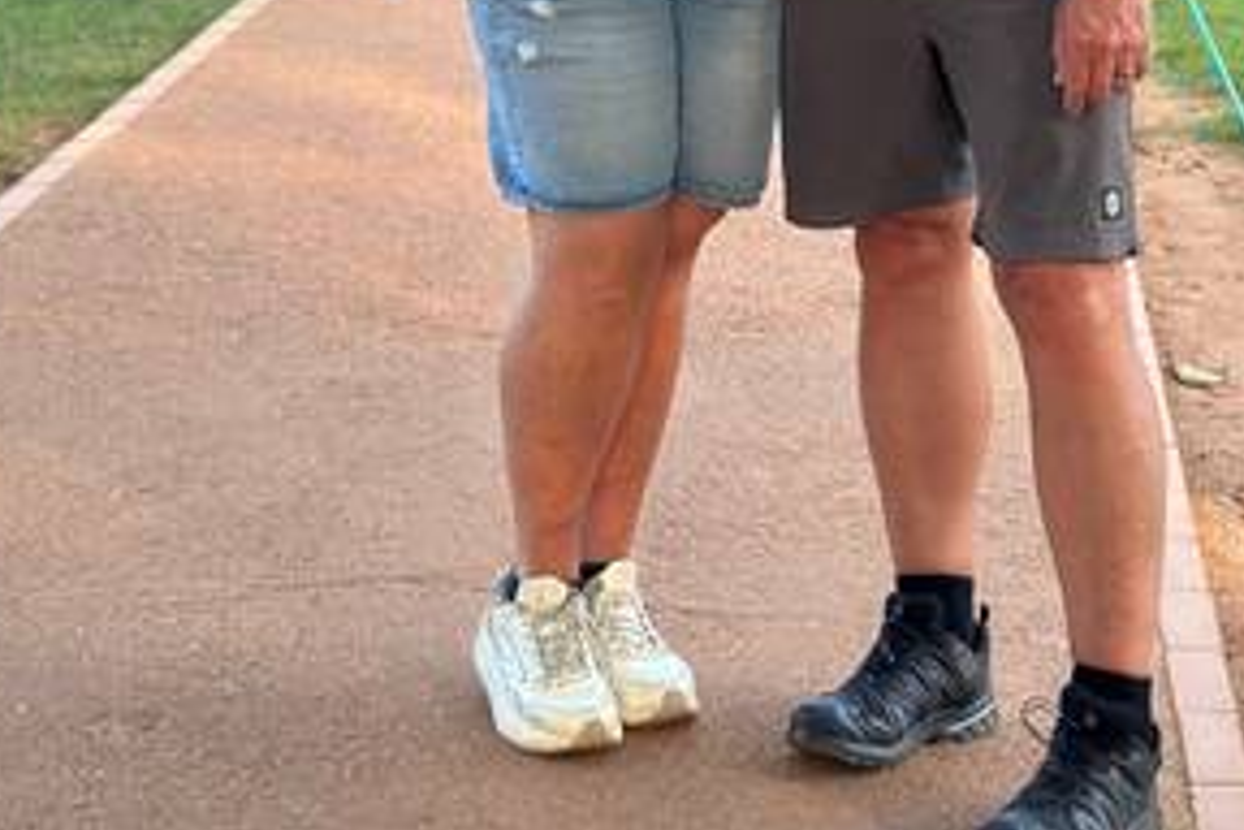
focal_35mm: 111
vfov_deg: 11.6
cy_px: -549
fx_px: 3835
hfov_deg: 18.4
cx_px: 834
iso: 80
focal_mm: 6.86
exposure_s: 1/659
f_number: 1.78
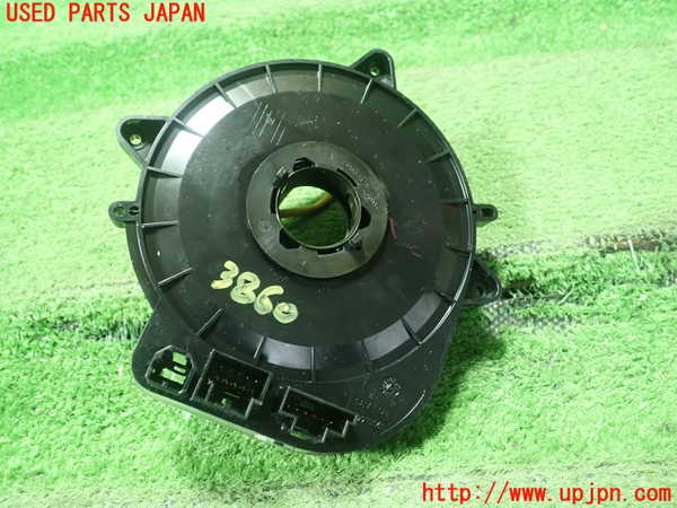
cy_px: 254
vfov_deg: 46.8
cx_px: 338
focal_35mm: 30
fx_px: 587
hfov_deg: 60.0
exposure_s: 1/60
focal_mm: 5.5
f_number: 2.3
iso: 800
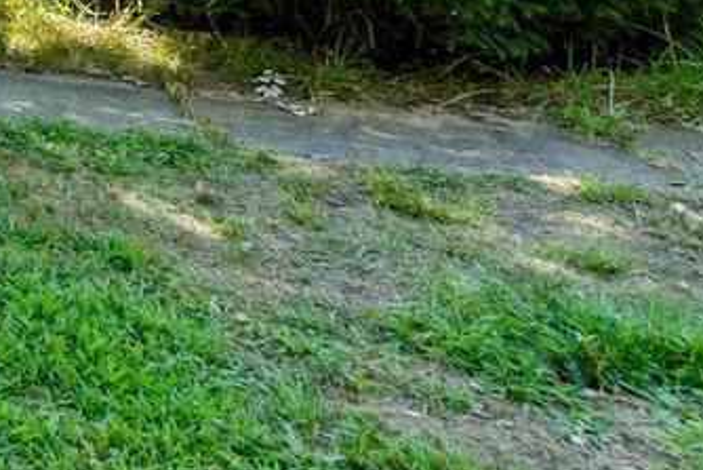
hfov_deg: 19.6
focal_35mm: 69
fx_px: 1348
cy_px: -390
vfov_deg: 16.4
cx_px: -631
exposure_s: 1/160
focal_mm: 16
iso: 1250
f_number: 8
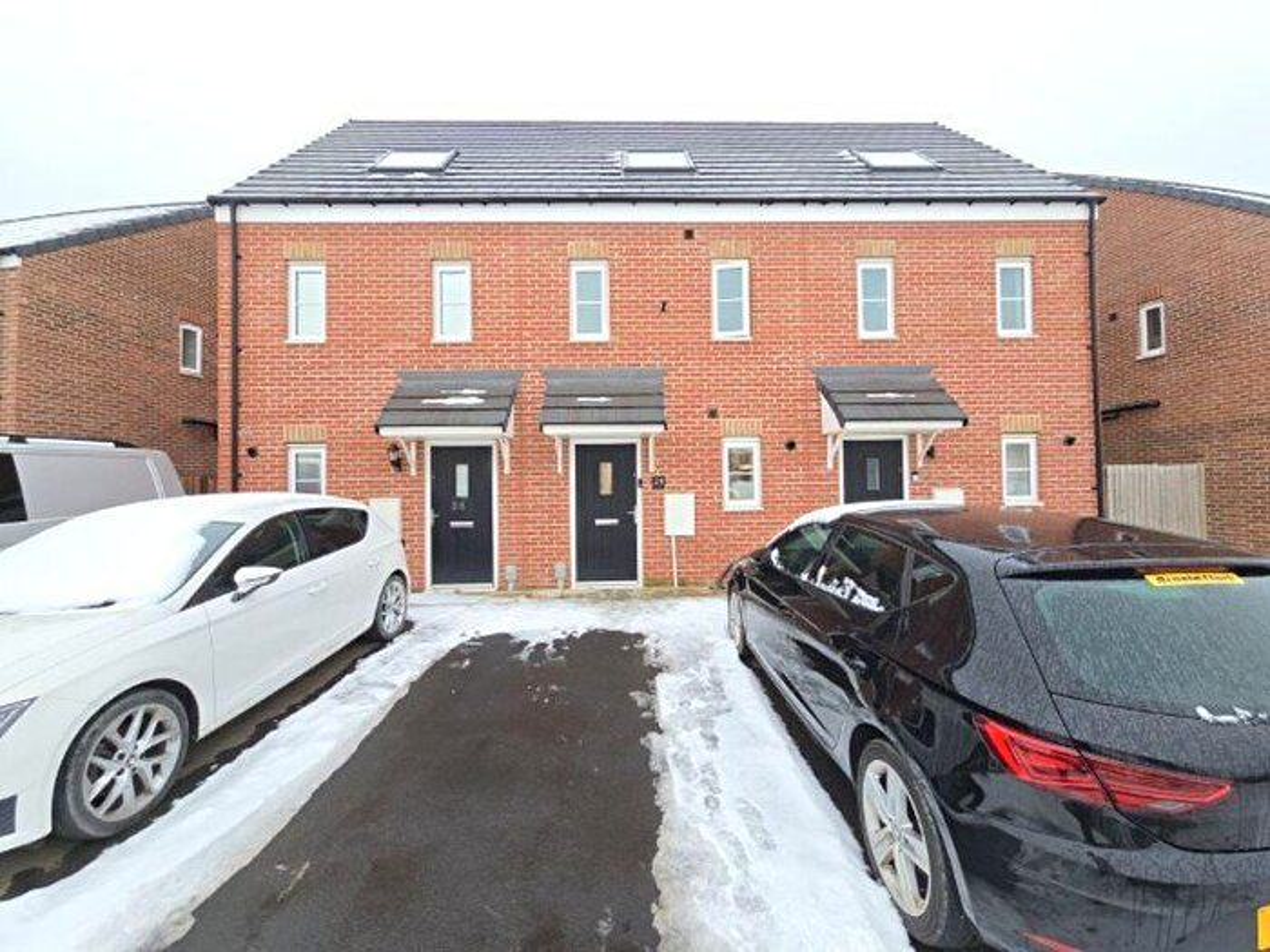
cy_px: 476
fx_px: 477
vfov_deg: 89.9
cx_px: 635
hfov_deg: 106.2
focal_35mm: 13
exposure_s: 1/50
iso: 50
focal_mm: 2.2
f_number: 2.2
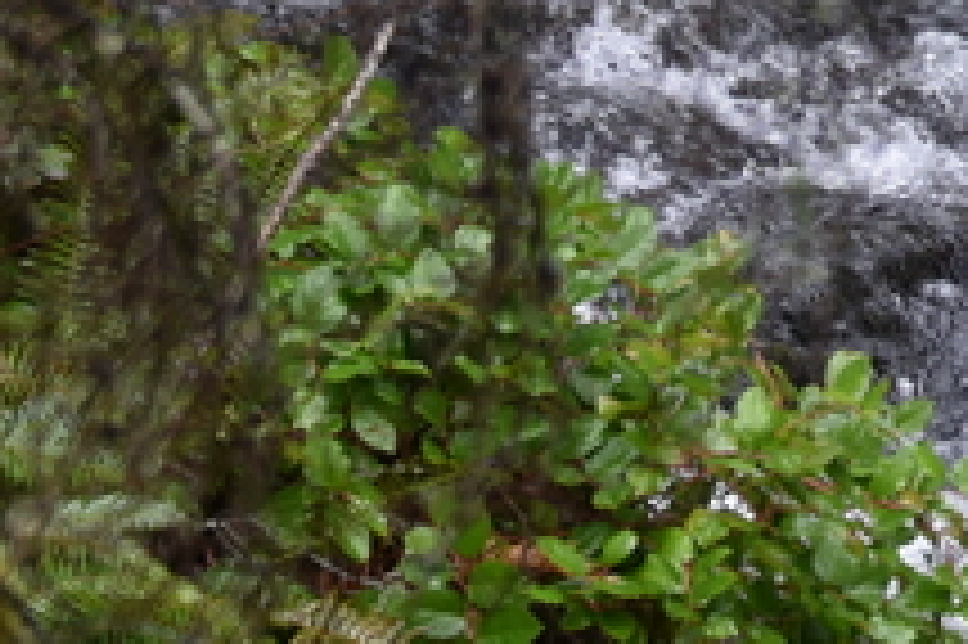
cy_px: -212
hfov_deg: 6.5
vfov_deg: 4.4
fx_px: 8329
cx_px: 1774
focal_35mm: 310
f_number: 4.5
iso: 220
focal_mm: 52
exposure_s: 1/100
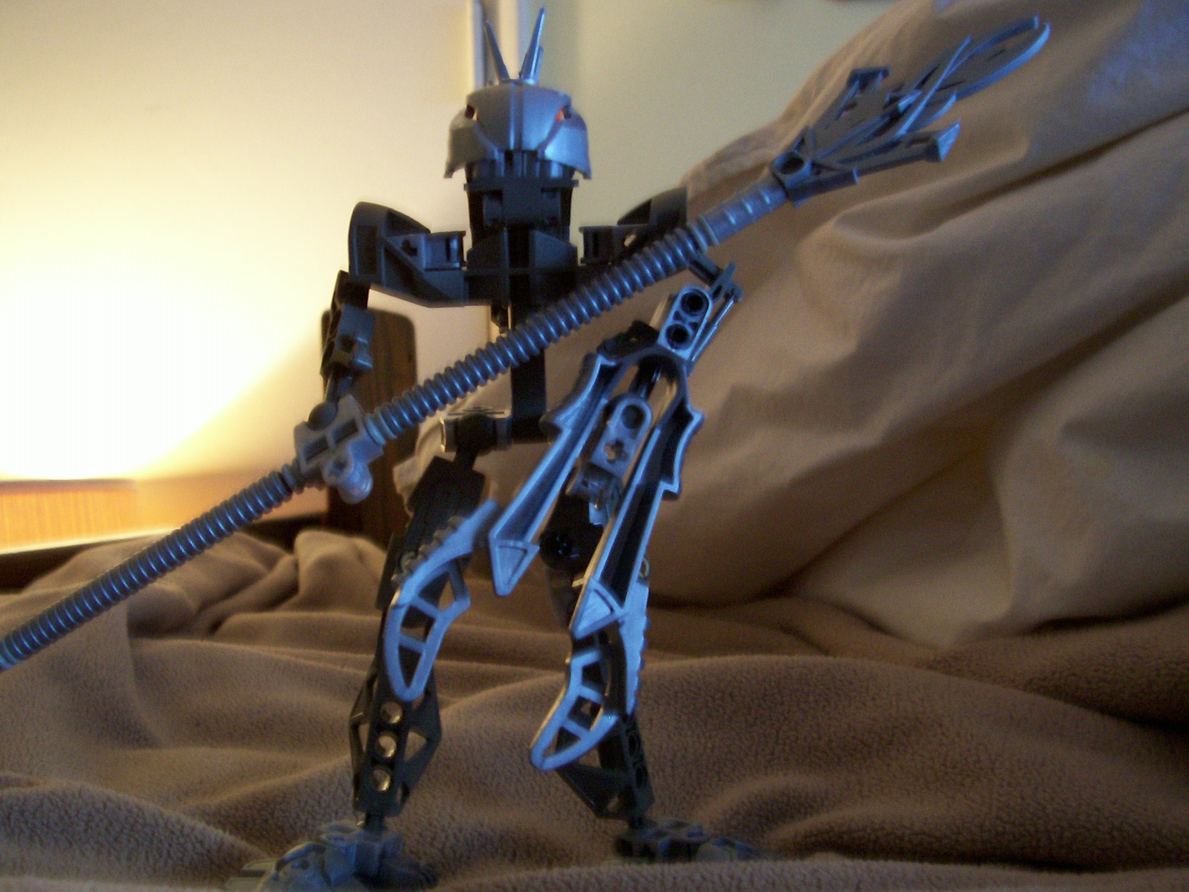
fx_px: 1271
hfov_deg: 50.1
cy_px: 473
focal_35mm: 37
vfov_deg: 38.6
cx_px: 570
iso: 160
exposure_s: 1/8
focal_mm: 5.6
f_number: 2.7
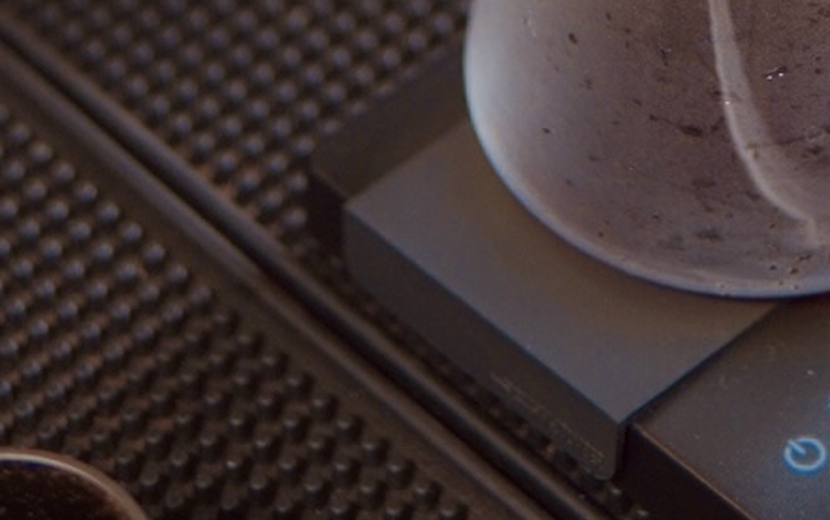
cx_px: 770
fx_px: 3802
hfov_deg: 12.4
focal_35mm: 168
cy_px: -821
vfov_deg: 7.2
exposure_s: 1/125
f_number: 1.8
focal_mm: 30
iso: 320
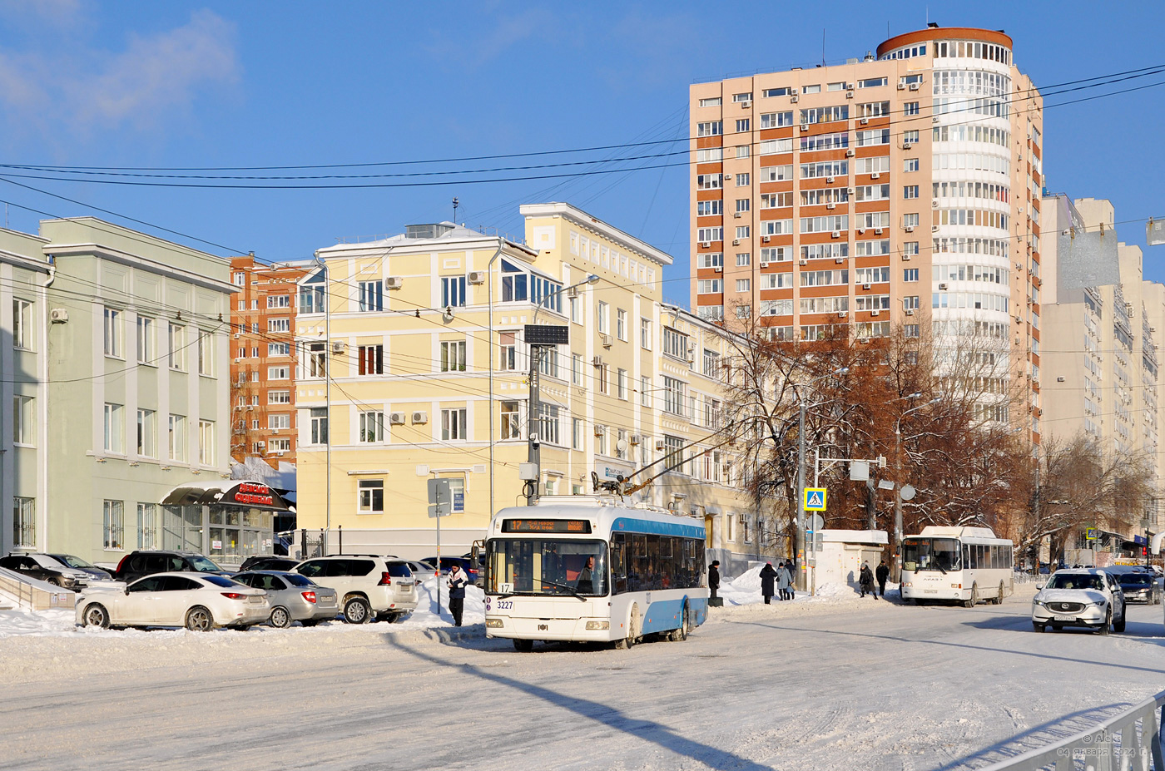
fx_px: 1647
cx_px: 582
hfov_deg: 39.0
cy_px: 386
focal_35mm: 51
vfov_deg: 26.4
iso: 200
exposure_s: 1/640
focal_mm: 34
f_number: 9
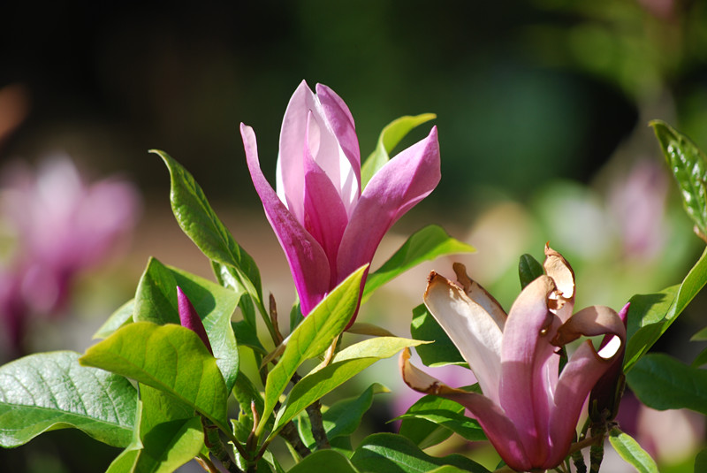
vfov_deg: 4.6
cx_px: 354
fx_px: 5897
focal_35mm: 300
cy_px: 236
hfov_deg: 6.9
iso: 100
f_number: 6.3
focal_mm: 200
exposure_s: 1/125
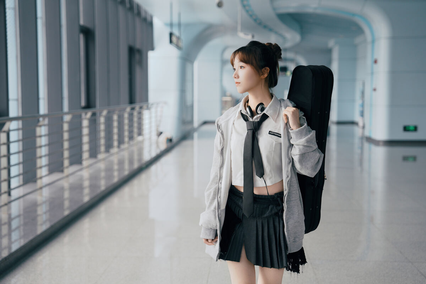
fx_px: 686
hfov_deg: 34.5
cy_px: 142
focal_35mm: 58
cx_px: 213
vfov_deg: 23.4
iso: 400
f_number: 2.8
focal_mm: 58
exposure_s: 1/250
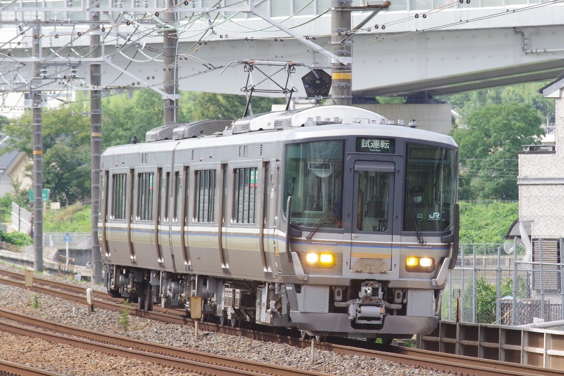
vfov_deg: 4.6
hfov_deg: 6.9
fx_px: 4700
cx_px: 282
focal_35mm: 300
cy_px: 188
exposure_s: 1/500
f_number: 8
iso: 800
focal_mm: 200
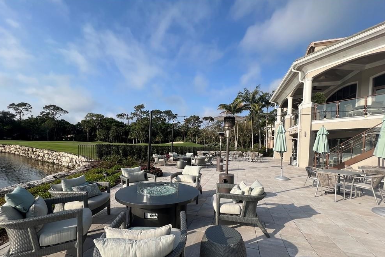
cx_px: 187
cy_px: 147
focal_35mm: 14
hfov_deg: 104.2
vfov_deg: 80.7
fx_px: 150
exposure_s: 1/1277
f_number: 1.8
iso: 32
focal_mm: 1.57
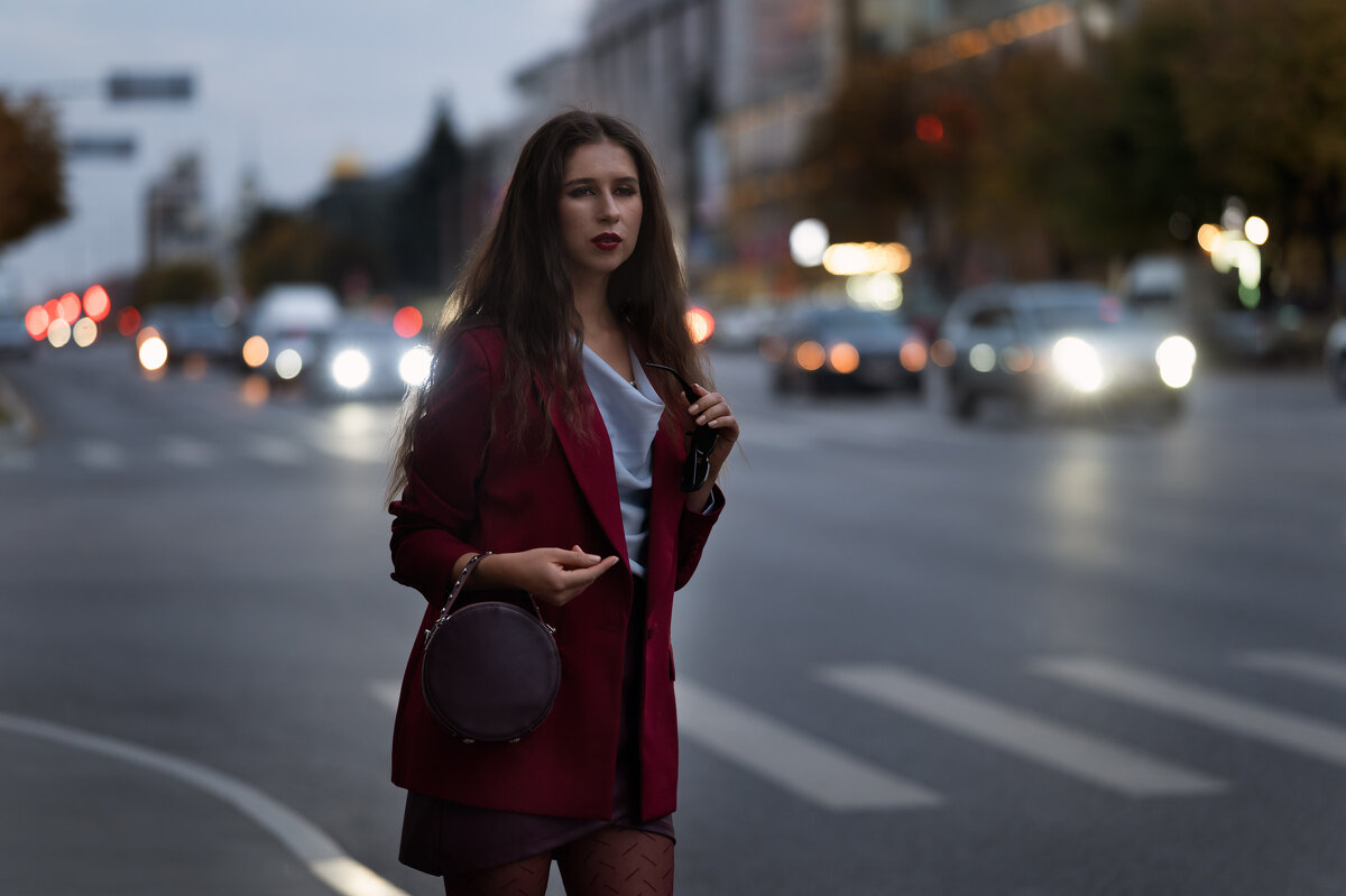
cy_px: 448
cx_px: 673
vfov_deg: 16.1
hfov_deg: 23.9
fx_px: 3177
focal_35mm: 85
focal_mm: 85
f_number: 2
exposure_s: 1/160
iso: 500
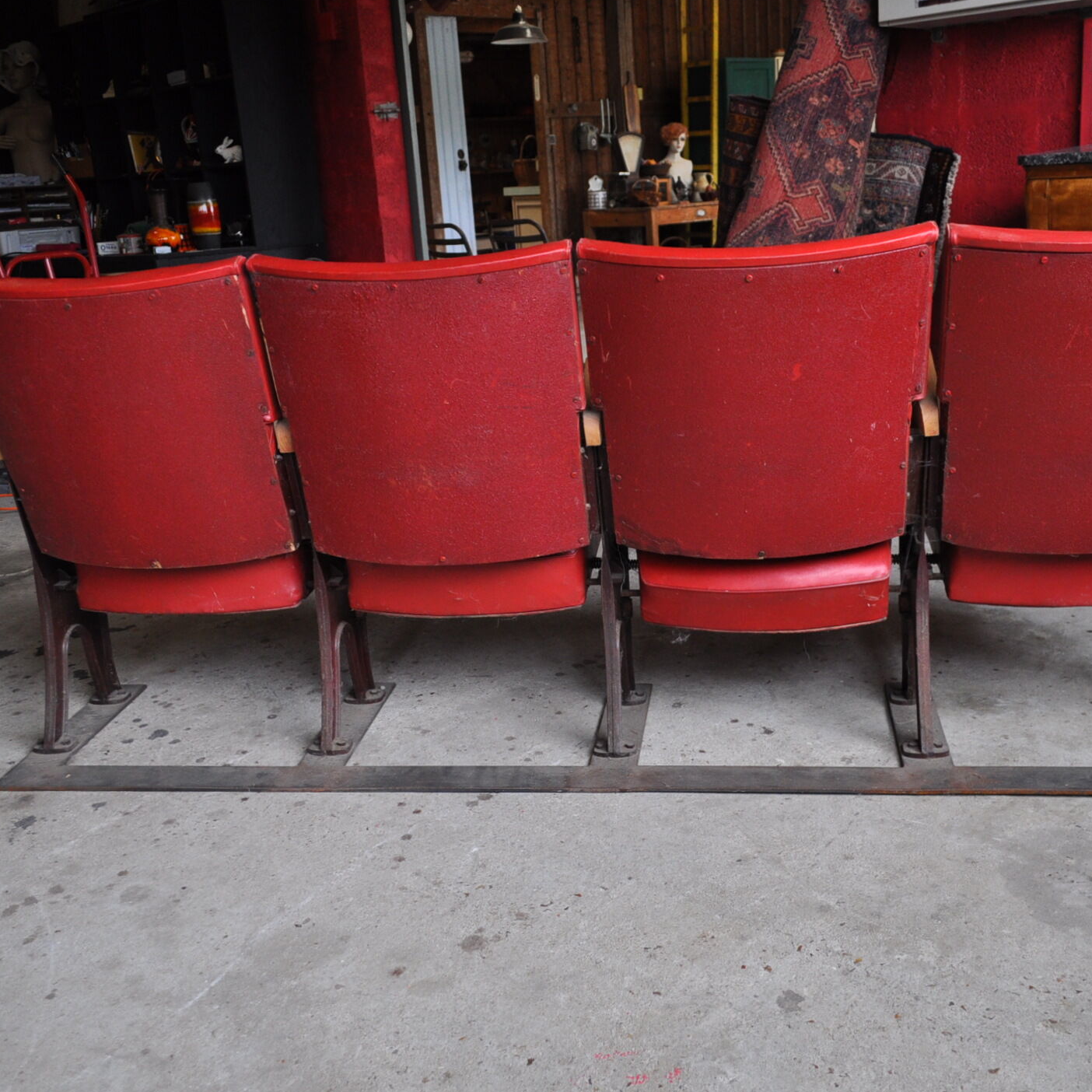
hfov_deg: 47.1
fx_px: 1249
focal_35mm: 35
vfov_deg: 47.2
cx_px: 610
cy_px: 542
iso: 500
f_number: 4
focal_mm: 18
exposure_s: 1/60
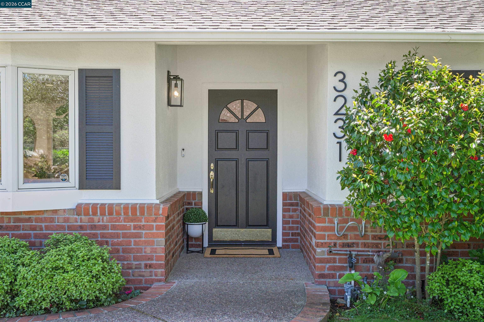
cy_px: 161
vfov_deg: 29.9
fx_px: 605
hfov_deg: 43.6
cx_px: 242
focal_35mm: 45
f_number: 9
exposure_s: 1/100
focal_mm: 30
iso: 400
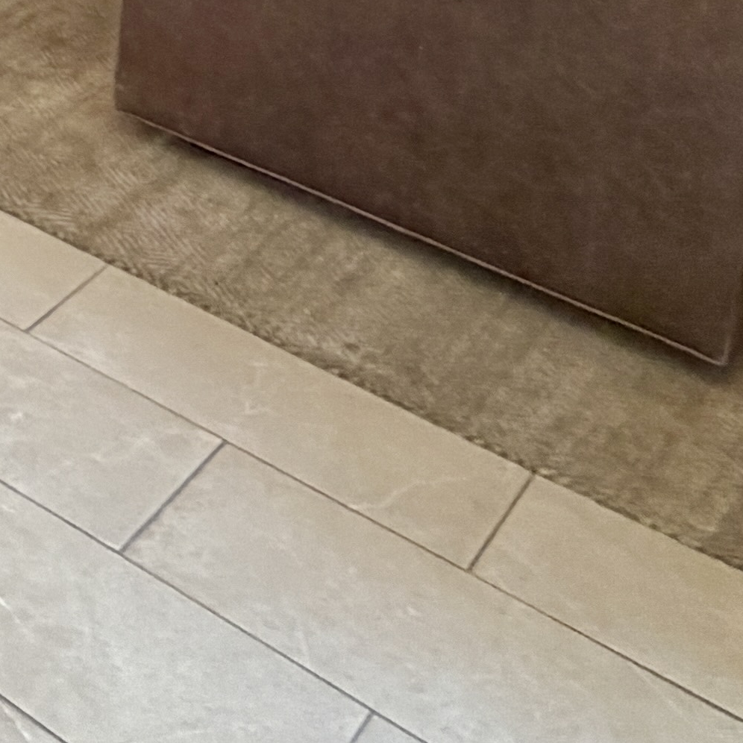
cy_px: -463
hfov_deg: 19.0
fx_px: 1724
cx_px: -568
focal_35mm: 71
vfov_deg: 19.9
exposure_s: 1/60
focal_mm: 2.22
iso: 160
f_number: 2.2
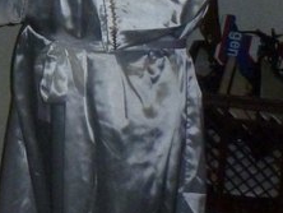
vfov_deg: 13.6
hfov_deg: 16.0
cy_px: 4
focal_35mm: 108
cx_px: -191
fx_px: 884
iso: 400
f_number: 3.3
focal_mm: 4.3
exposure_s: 1/60
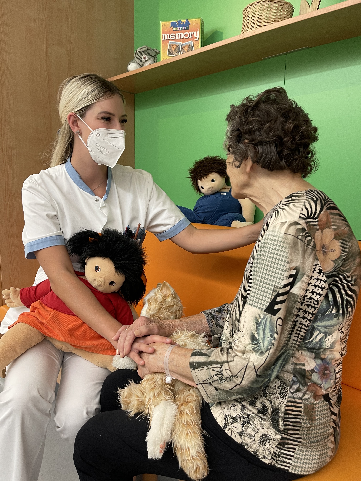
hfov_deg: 53.1
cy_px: 240
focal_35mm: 26
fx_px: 362
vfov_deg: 67.3
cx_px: 180
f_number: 1.6
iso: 160
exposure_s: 1/50
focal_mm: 5.1
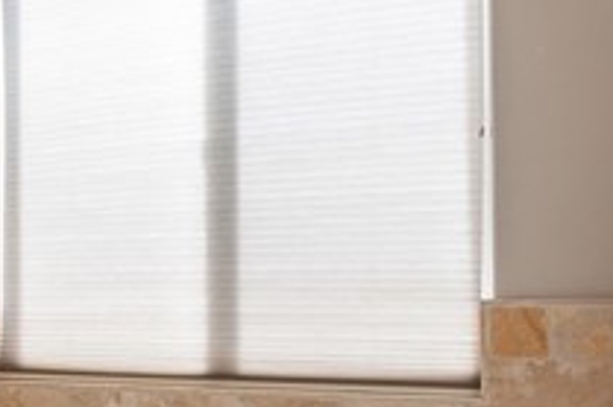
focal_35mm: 55
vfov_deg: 24.5
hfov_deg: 32.0
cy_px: 271
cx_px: -62
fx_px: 936
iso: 200
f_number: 14
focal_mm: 12
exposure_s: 1/20
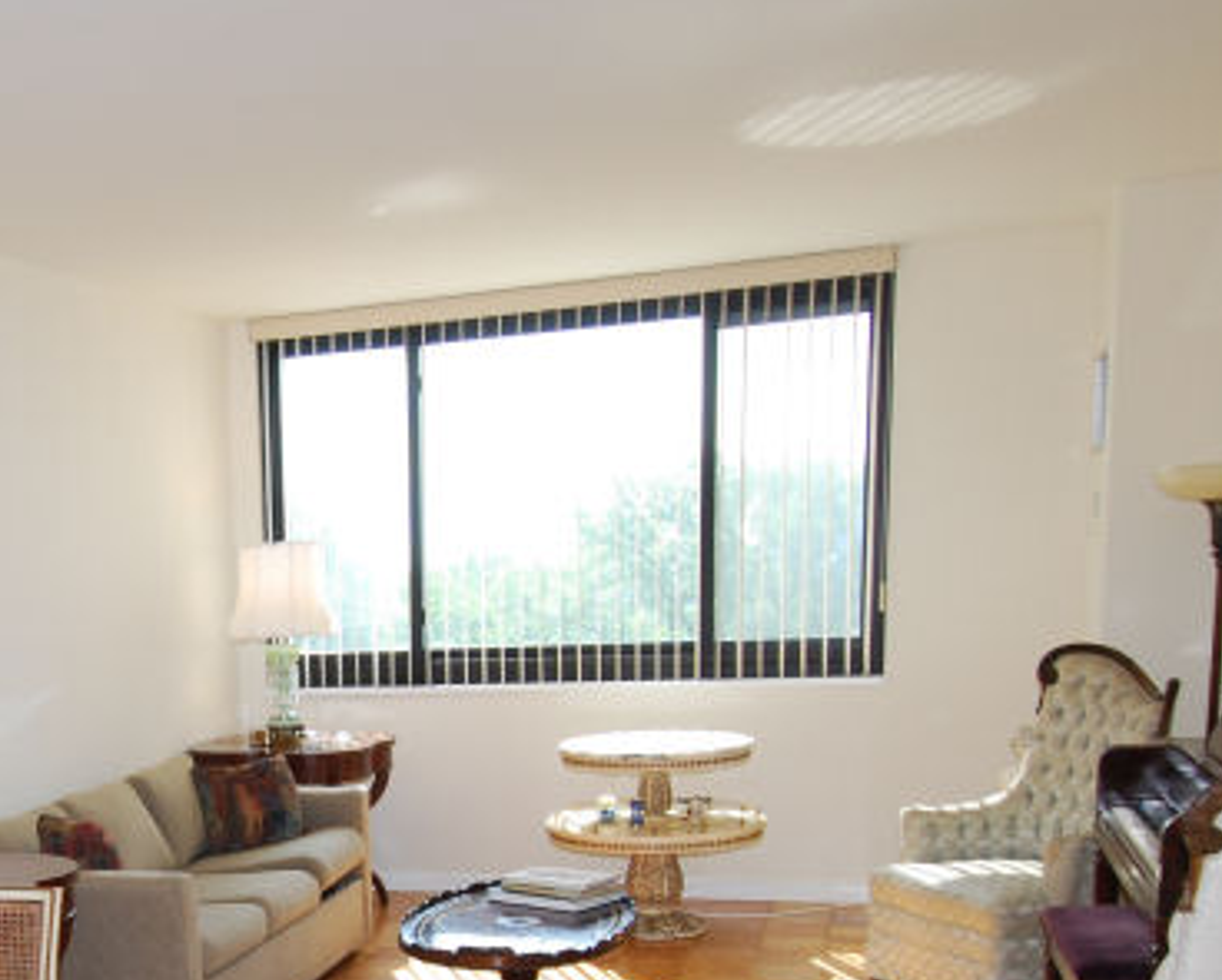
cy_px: 885
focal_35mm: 47
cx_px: 76
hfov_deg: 36.5
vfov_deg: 30.7
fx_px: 1701
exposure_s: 1/125
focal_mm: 12
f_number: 5.6
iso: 180
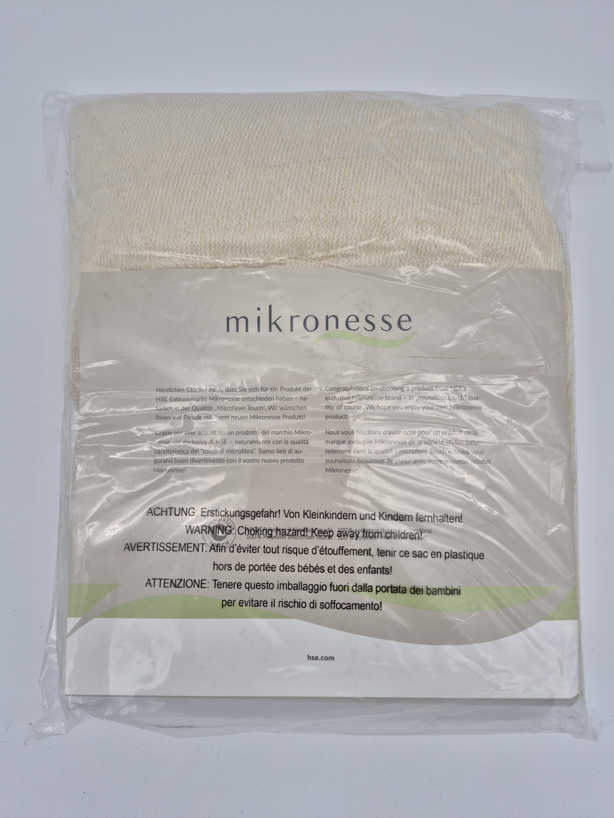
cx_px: 307
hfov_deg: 58.9
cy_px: 409
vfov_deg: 73.9
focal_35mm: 23
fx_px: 544
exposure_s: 1/146
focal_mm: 5.4
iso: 25
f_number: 1.8
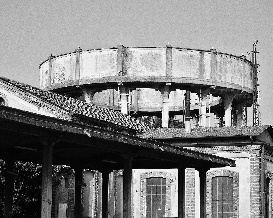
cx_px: 144
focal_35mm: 94
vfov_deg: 16.4
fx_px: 756
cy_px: 109
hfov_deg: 20.5
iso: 250
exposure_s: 1/1250
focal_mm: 55
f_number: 6.3
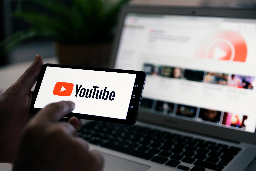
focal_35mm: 62
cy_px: 86
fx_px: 441
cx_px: 128
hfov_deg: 32.4
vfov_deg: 21.9
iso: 100
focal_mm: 62
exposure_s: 1/100
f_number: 2.8
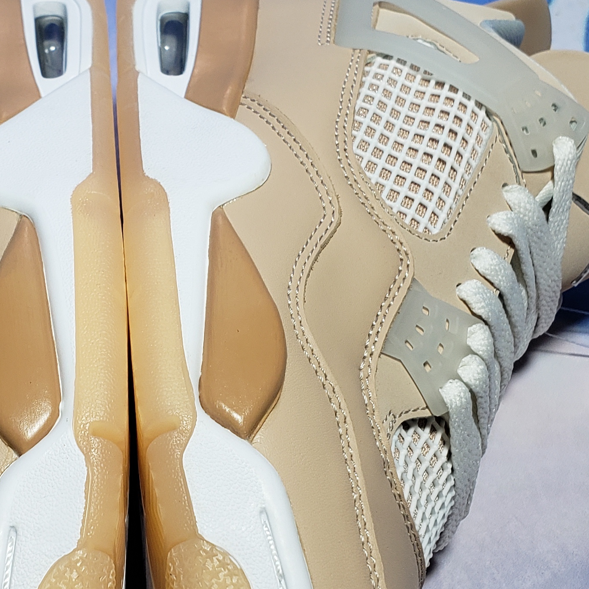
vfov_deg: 25.2
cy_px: 390
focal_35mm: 68
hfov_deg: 25.1
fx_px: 1309
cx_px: 143
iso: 50
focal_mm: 4.3
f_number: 2.4
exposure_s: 1/242
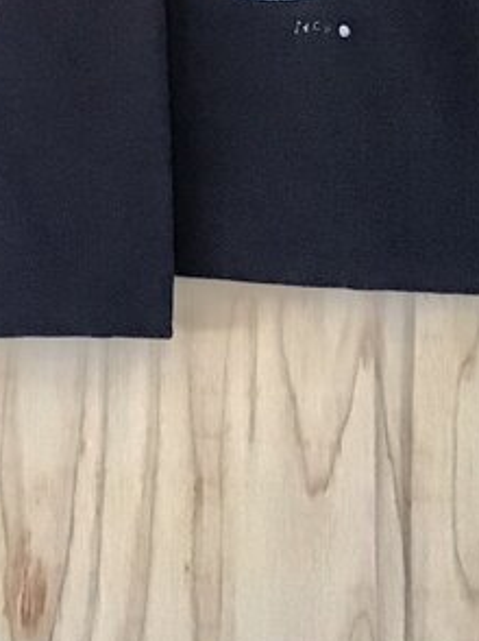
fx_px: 1663
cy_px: -143
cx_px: -100
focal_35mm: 90
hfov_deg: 15.8
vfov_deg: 20.3
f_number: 2.4
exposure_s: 1/30
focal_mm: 3.3
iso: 250
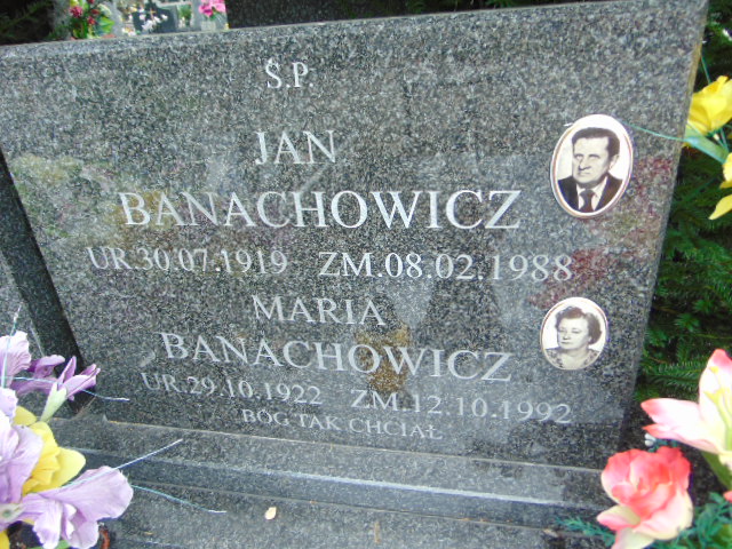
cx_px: 366
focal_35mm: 25
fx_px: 529
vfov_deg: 54.9
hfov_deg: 69.4
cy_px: 274
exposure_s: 1/125
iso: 80
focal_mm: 4.5
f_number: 3
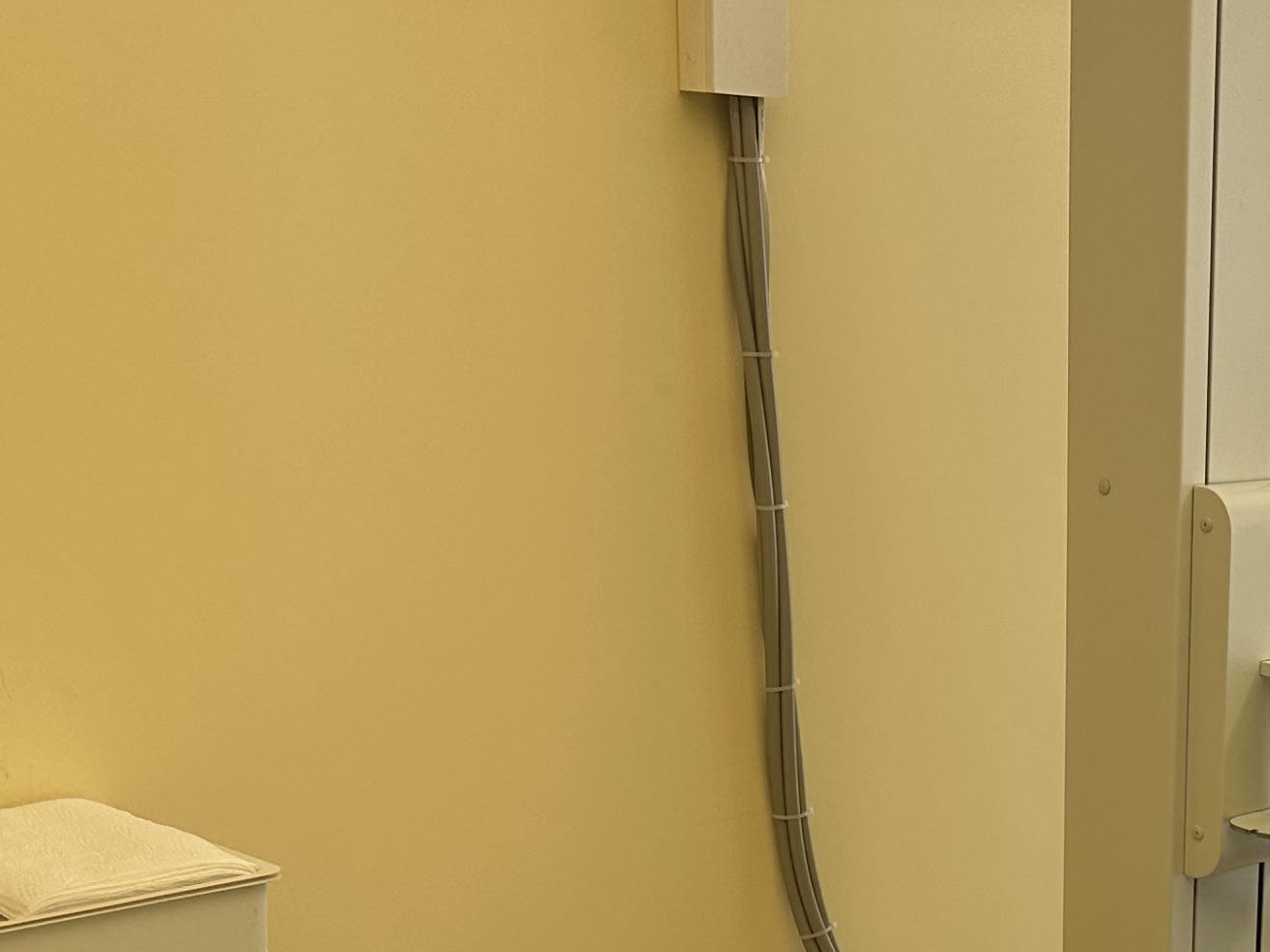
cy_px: 1121
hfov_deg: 24.2
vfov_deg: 18.9
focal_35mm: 74
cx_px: 1474
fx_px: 2715
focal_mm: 6.86
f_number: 1.78
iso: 80
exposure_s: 1/139
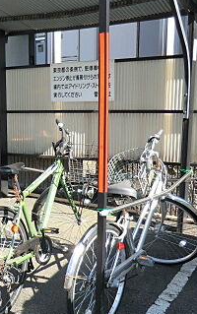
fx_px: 437
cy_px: 193
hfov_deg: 24.0
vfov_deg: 39.3
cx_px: -12
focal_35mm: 51
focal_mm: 4.3
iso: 80
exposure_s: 1/200
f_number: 3.2
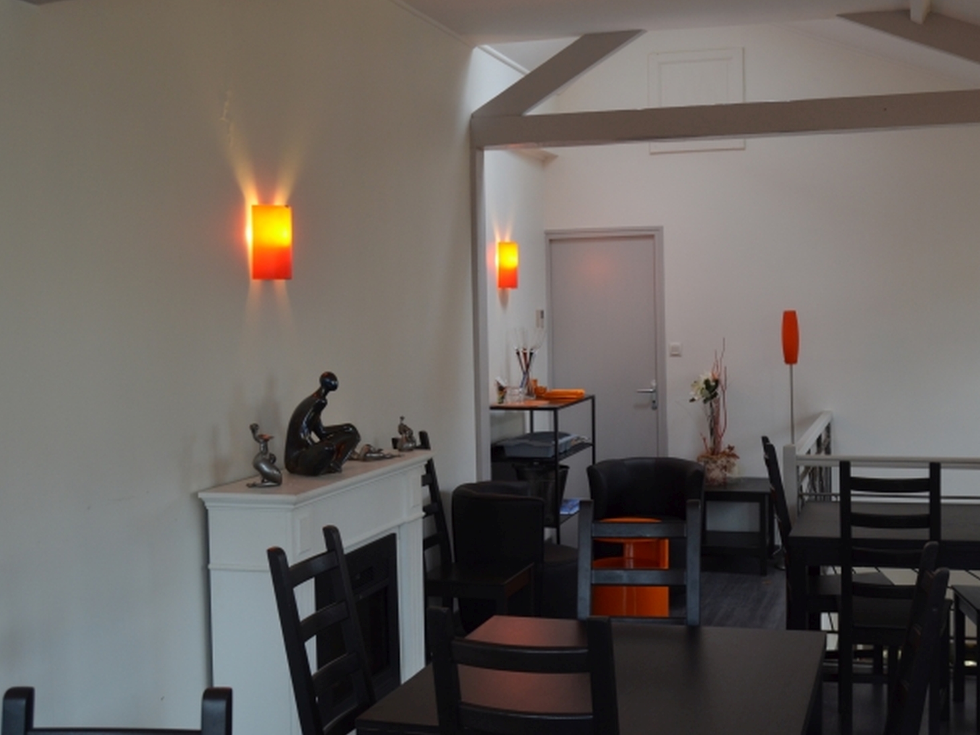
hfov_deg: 43.2
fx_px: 1235
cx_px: 562
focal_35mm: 44
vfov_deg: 33.1
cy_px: 333
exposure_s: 1/100
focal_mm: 23
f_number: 5.6
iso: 400
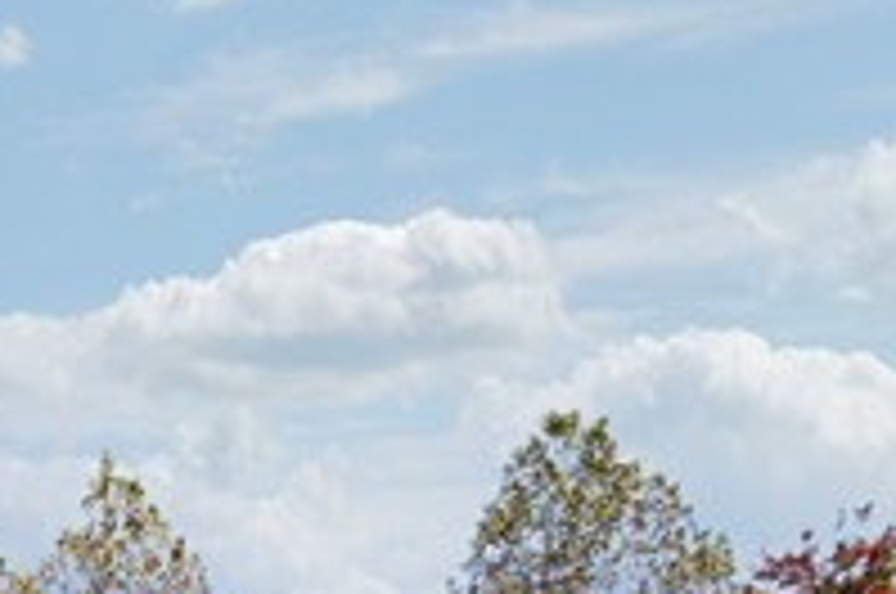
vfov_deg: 11.7
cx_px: -828
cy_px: 1462
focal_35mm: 93
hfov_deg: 17.0
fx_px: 2311
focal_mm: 17
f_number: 8
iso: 640
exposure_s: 1/3200
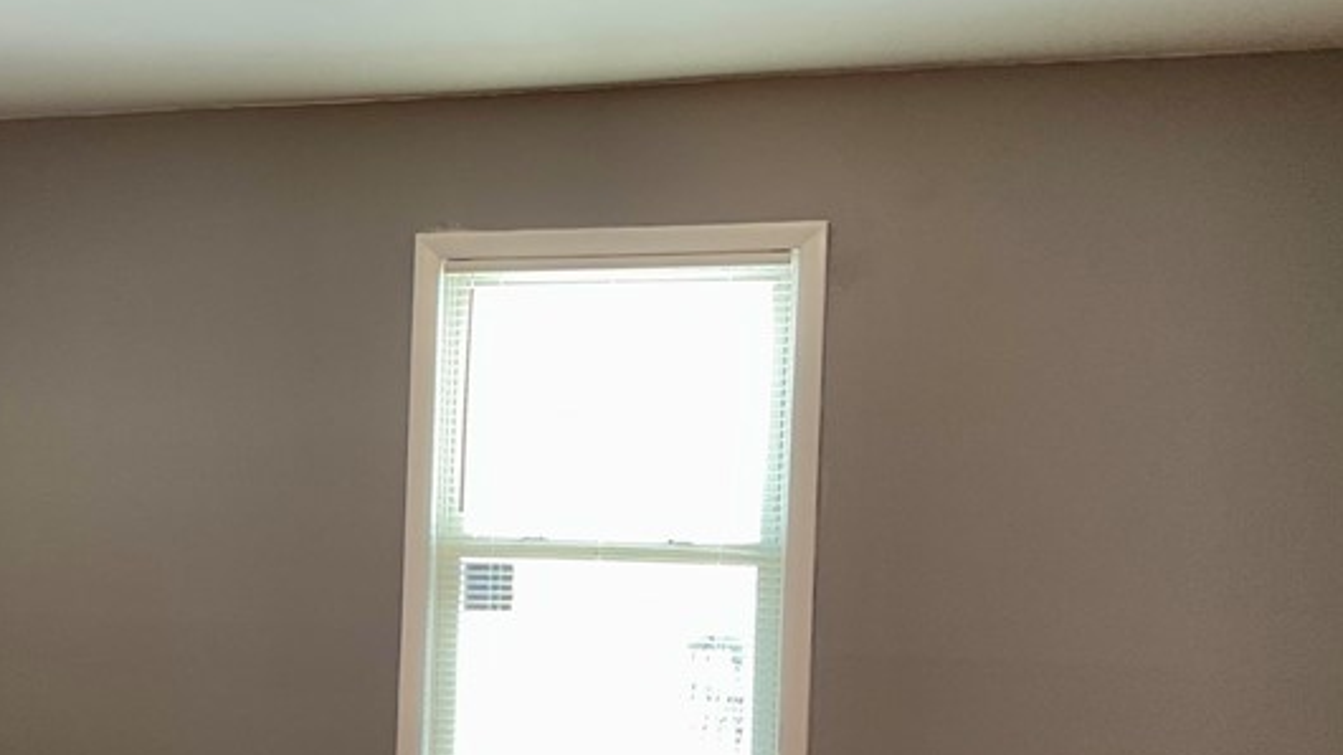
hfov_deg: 32.7
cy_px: 568
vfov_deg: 19.6
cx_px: 152
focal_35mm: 61
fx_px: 2172
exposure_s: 1/60
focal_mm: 3
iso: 50
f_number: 1.8
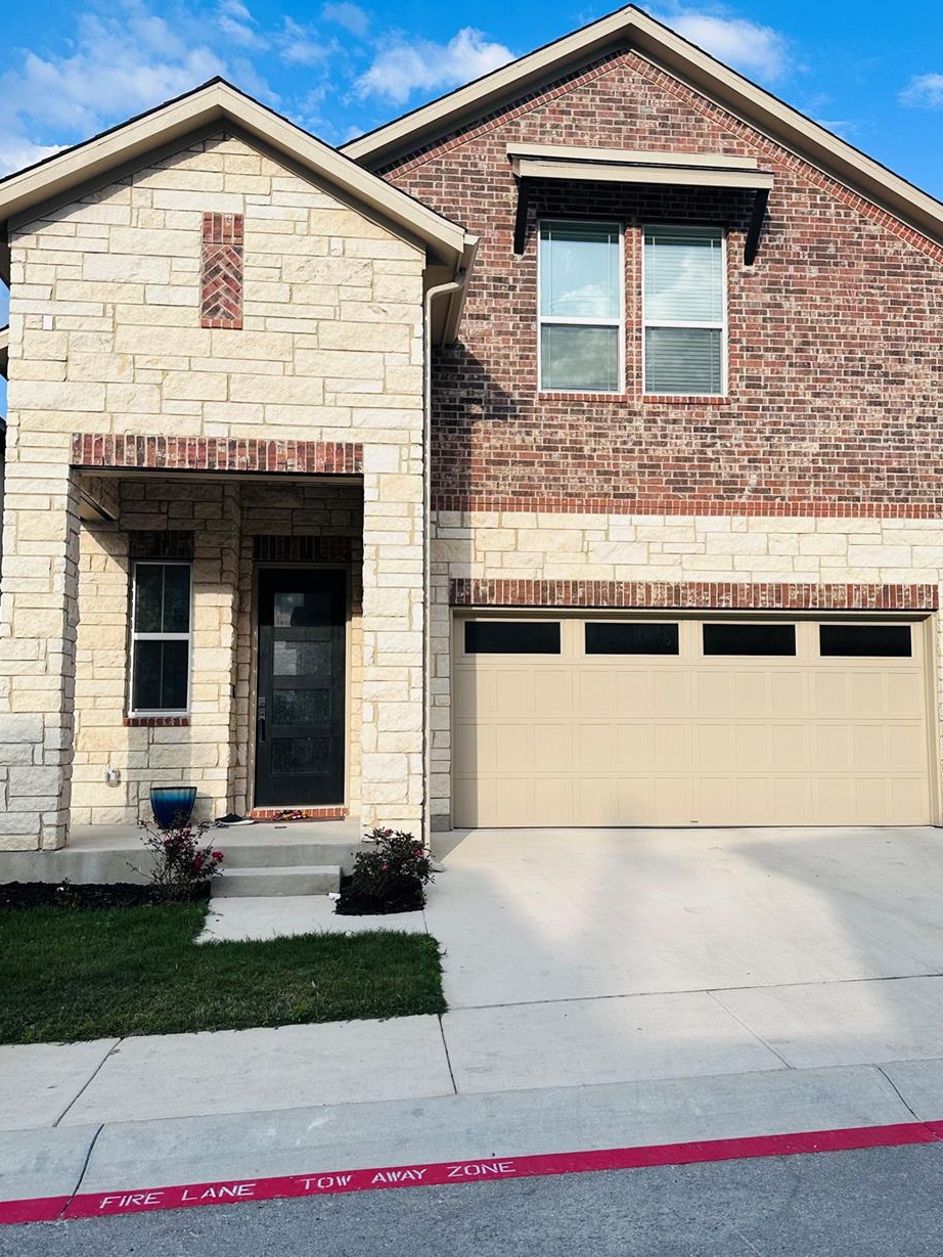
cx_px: 510
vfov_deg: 60.0
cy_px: 628
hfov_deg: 46.8
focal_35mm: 30
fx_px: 1089
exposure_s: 1/4184
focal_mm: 6.86
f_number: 1.78
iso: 80
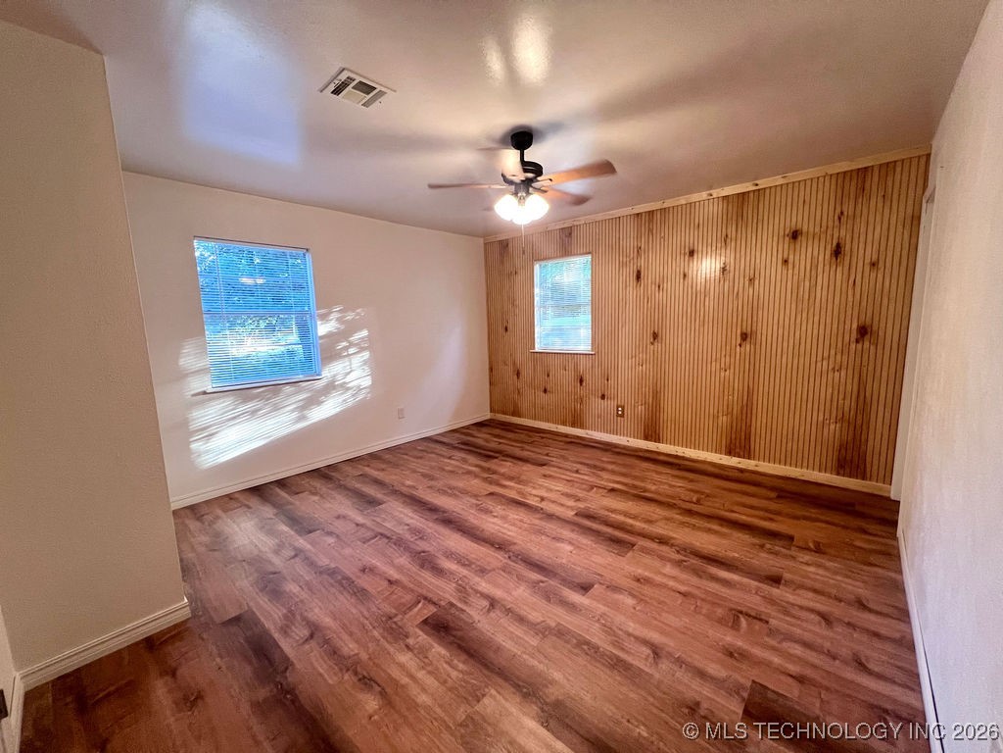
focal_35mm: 13
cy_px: 376
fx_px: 377
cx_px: 502
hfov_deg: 106.2
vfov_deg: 89.9
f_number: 1.8
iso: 200
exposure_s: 1/60
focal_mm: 1.57
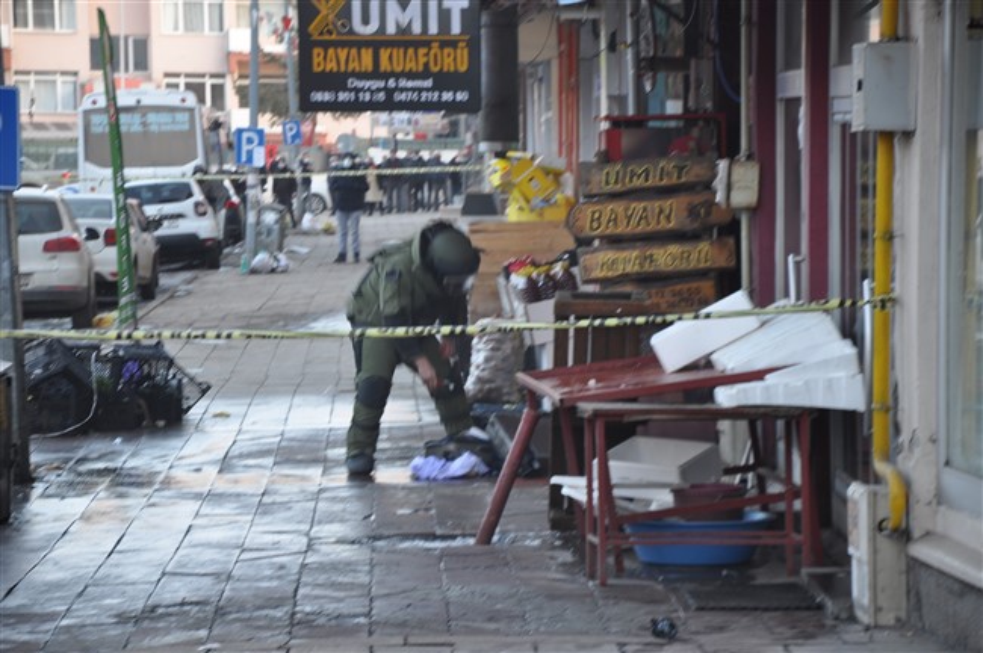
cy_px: 326
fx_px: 4296
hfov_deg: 13.1
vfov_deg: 8.7
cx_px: 492
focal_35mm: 158
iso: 200
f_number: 5.6
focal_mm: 105
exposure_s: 1/25
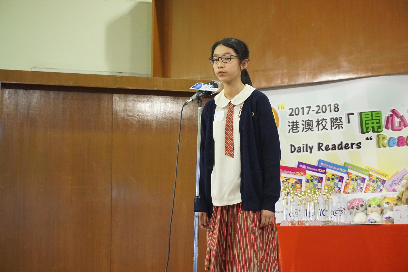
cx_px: 204
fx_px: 799
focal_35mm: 70
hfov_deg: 28.6
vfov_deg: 19.3
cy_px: 136
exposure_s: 1/60
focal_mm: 47
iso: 3200
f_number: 5.6
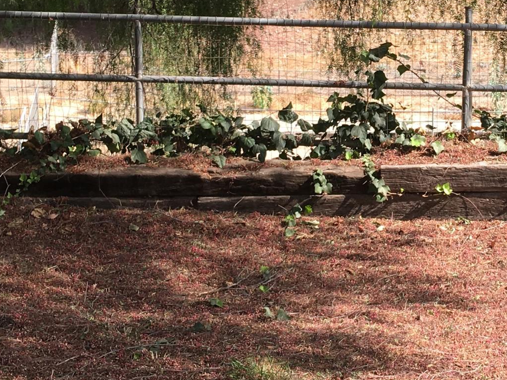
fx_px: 1245
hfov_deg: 22.7
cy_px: 83
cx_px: 410
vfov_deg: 17.2
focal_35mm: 85
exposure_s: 1/469
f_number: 2.2
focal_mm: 4.15
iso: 25
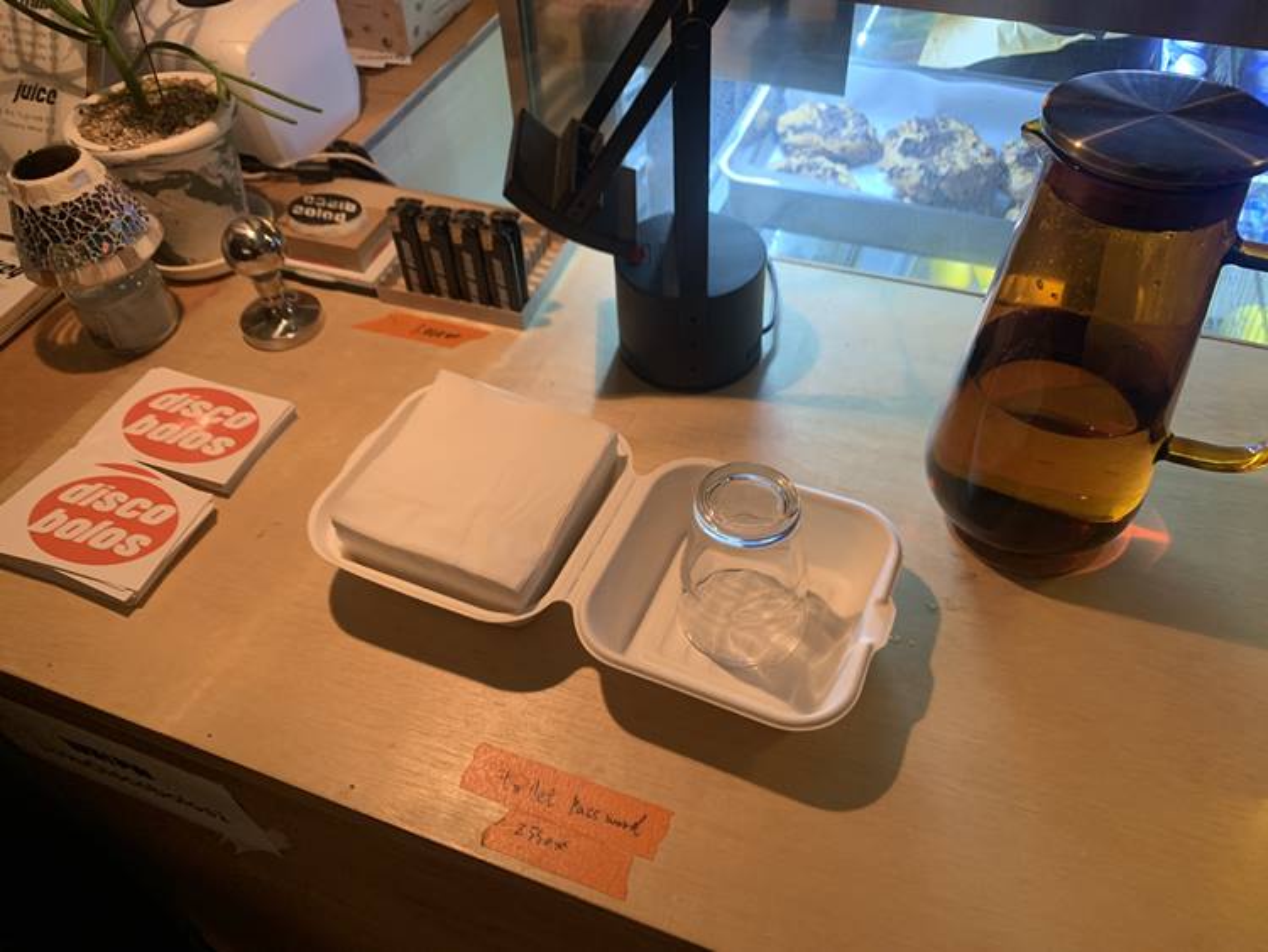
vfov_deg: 53.1
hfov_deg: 67.3
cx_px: 634
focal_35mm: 26
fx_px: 953
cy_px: 476
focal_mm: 4.25
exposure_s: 1/60
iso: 250
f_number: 1.8
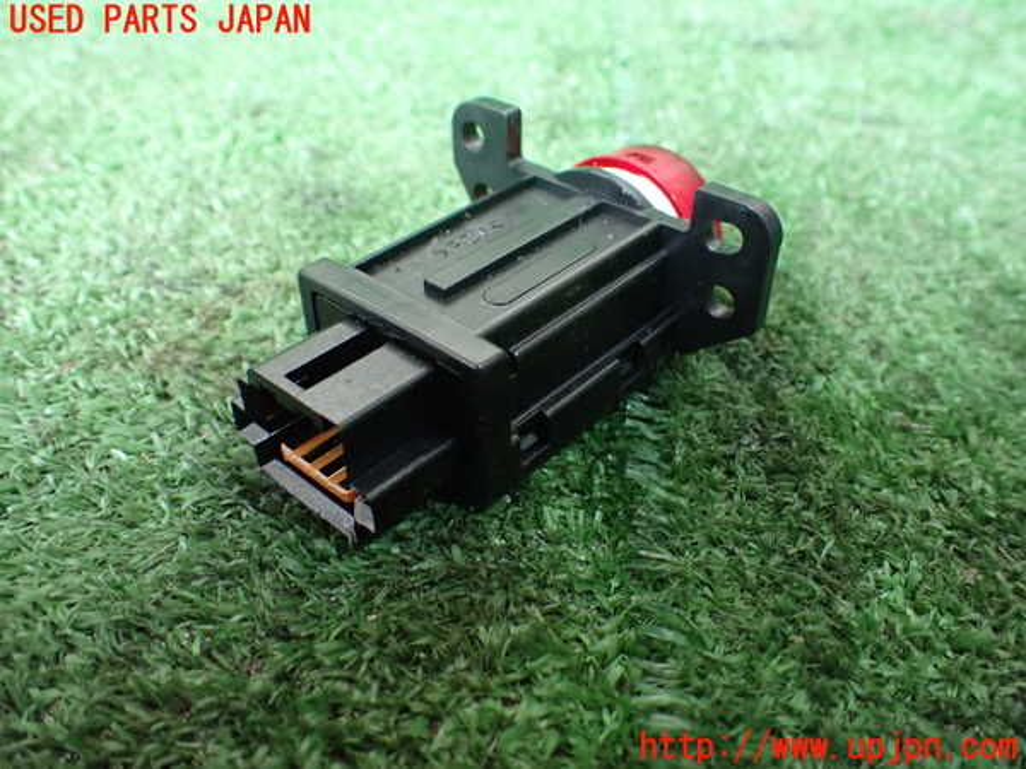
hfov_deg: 60.0
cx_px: 513
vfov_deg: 46.8
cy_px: 384
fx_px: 889
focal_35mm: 30
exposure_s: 1/40
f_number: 2.3
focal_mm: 5.4
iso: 800
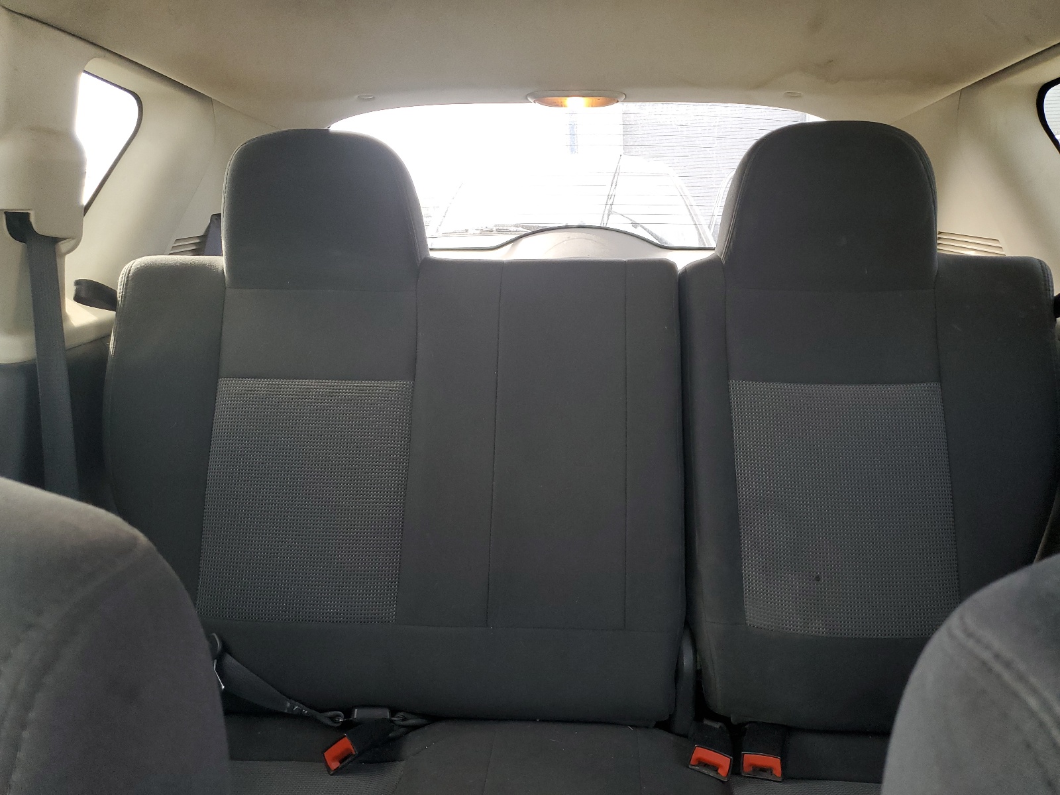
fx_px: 796
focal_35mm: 26
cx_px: 530
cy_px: 398
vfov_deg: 53.1
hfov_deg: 67.3
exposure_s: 1/120
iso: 86
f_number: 1.5
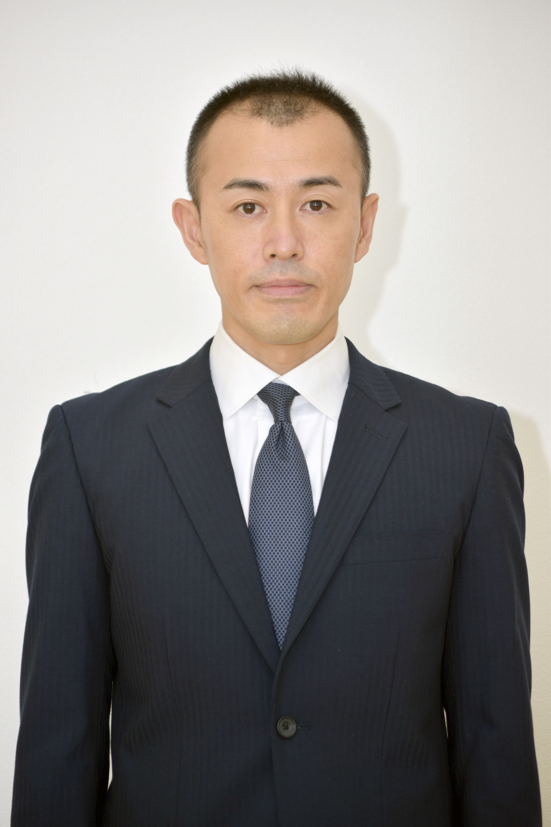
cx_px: 276
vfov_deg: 10.2
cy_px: 414
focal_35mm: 202
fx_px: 4649
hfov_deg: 6.8
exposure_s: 1/160
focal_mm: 135
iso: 100
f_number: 5
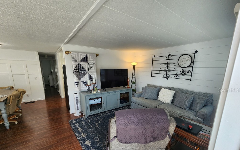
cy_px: 90
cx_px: 119
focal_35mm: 14
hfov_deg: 105.3
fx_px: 92
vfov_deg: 77.7
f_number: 2.2
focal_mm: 2.2
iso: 80
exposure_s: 1/120
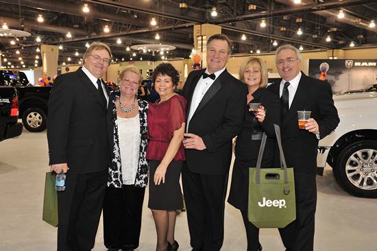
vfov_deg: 35.0
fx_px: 398
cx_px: 188
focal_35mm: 38
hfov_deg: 50.7
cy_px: 126
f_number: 5.6
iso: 1250
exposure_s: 1/125
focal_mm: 38
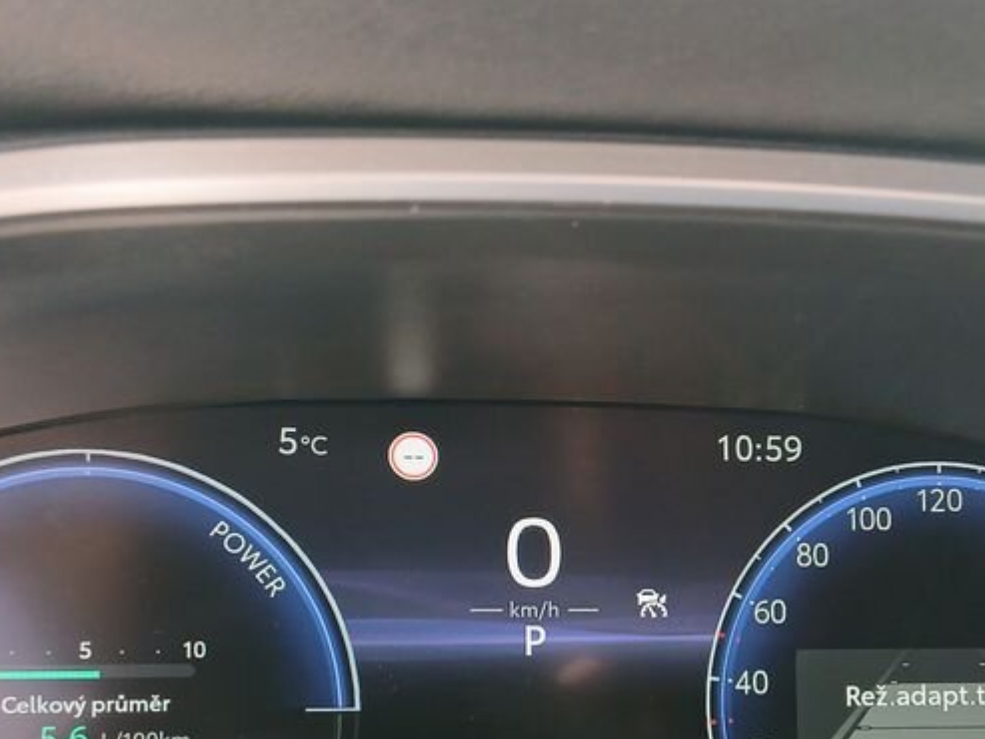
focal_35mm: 54
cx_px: 553
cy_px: 631
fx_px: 1537
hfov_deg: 35.5
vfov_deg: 26.3
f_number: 1.8
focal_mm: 3.98
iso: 160
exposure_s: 1/50
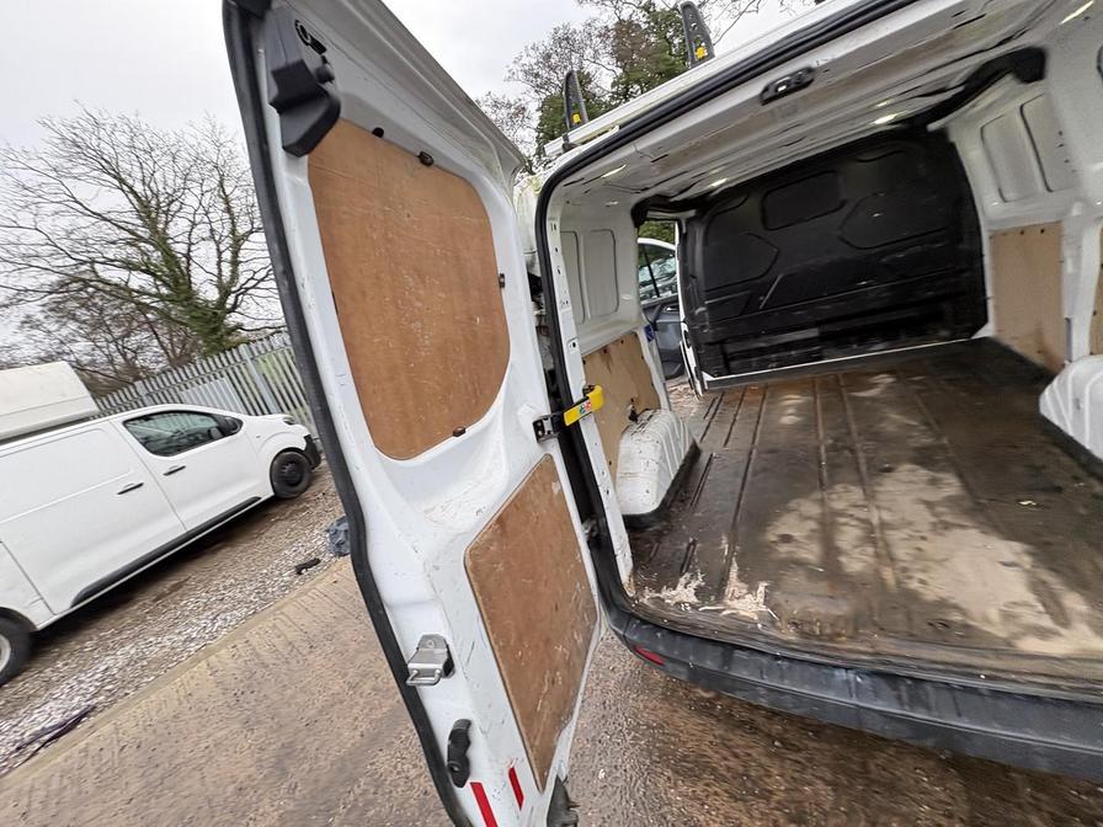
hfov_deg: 102.1
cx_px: 552
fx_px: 446
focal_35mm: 14
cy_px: 414
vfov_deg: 85.7
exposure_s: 1/184
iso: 64
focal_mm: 2.22
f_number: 2.2
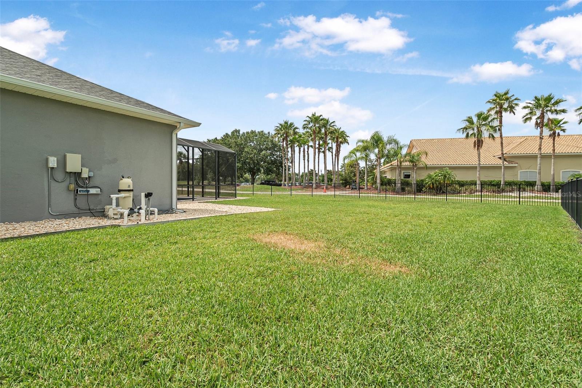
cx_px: 291
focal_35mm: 15
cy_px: 194
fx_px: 242
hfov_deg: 100.4
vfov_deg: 77.3
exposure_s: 1/400
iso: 100
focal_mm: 10
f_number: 7.1
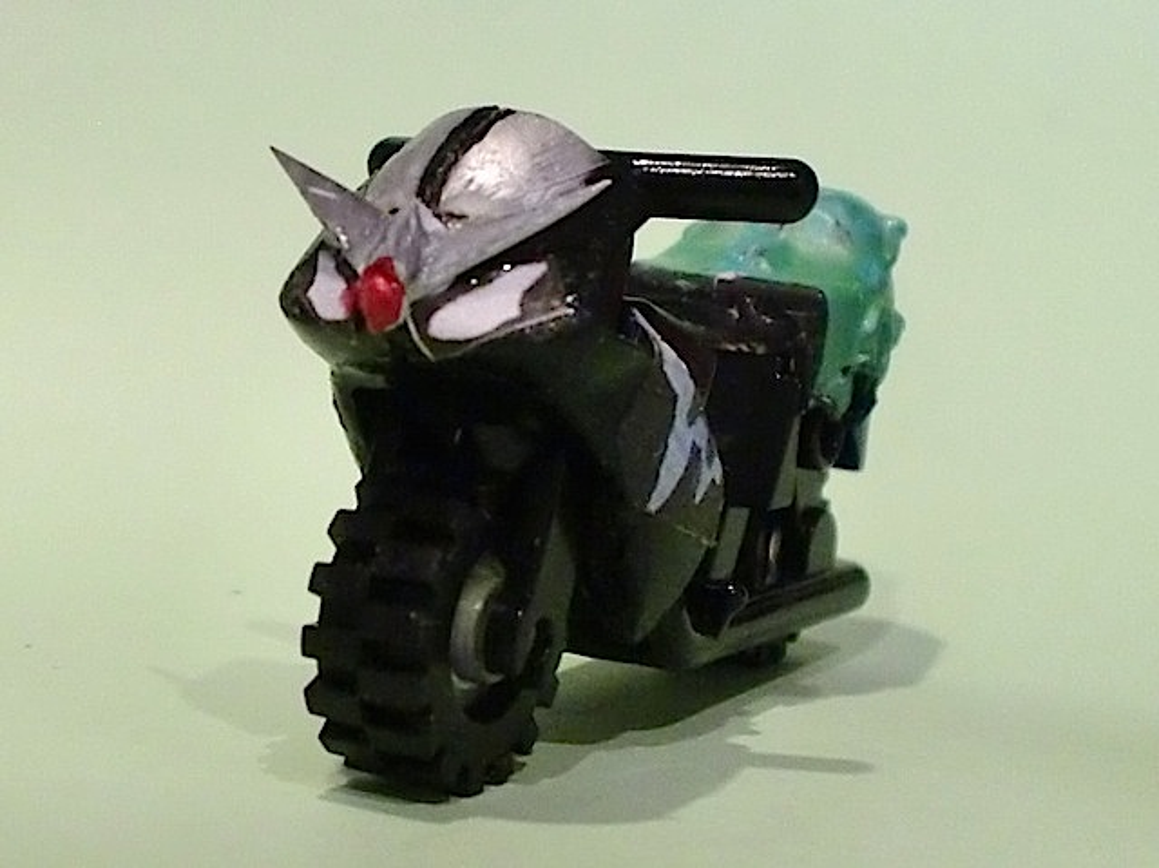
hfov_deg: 52.7
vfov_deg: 40.6
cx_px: 580
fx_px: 1171
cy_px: 434
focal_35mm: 35
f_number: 3.1
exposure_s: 1/30
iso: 400
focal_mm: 6.3
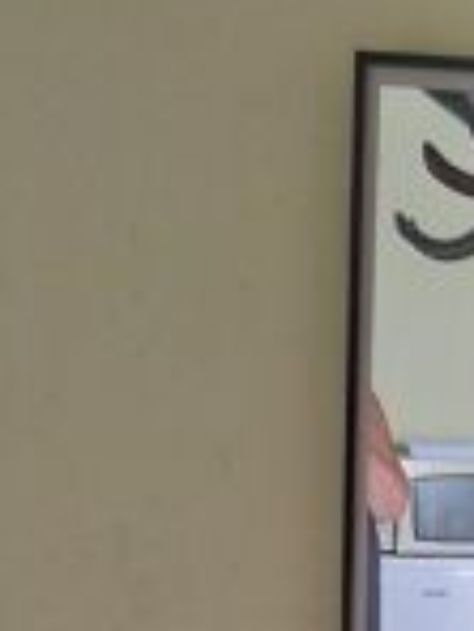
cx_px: 444
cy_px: 791
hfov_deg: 20.0
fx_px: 1315
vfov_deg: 24.1
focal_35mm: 72
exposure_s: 1/50
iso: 150
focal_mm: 5.95
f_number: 1.89
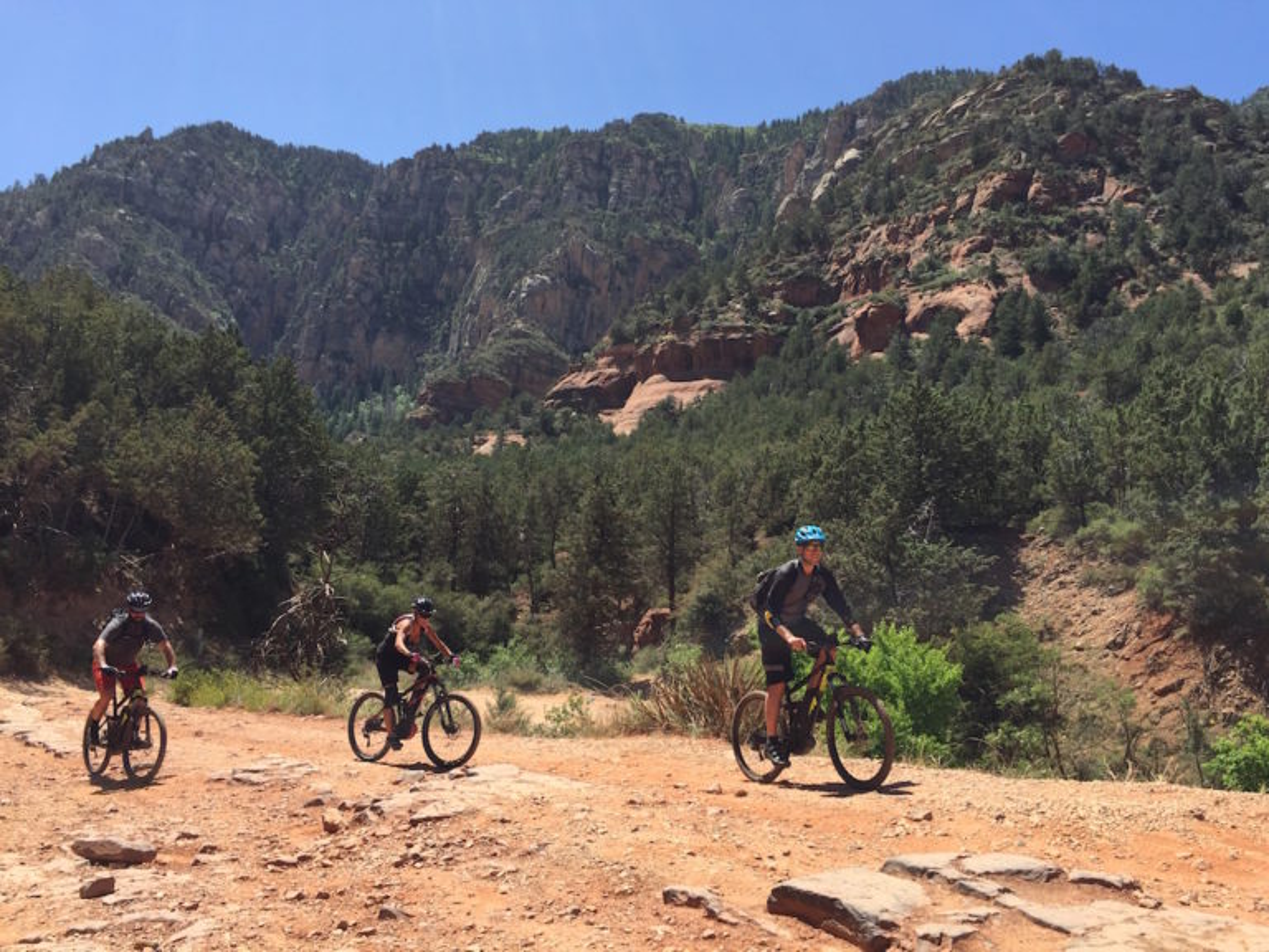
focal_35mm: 29
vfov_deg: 48.2
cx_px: 634
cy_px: 476
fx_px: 1063
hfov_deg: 61.7
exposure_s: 1/1721
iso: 32
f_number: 2.2
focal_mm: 4.15
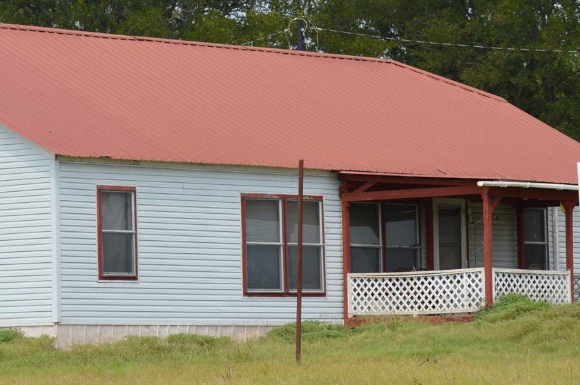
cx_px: 248
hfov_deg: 10.3
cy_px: 181
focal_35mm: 200
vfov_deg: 6.8
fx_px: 3222
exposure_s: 1/250
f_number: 8
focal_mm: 55
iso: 100
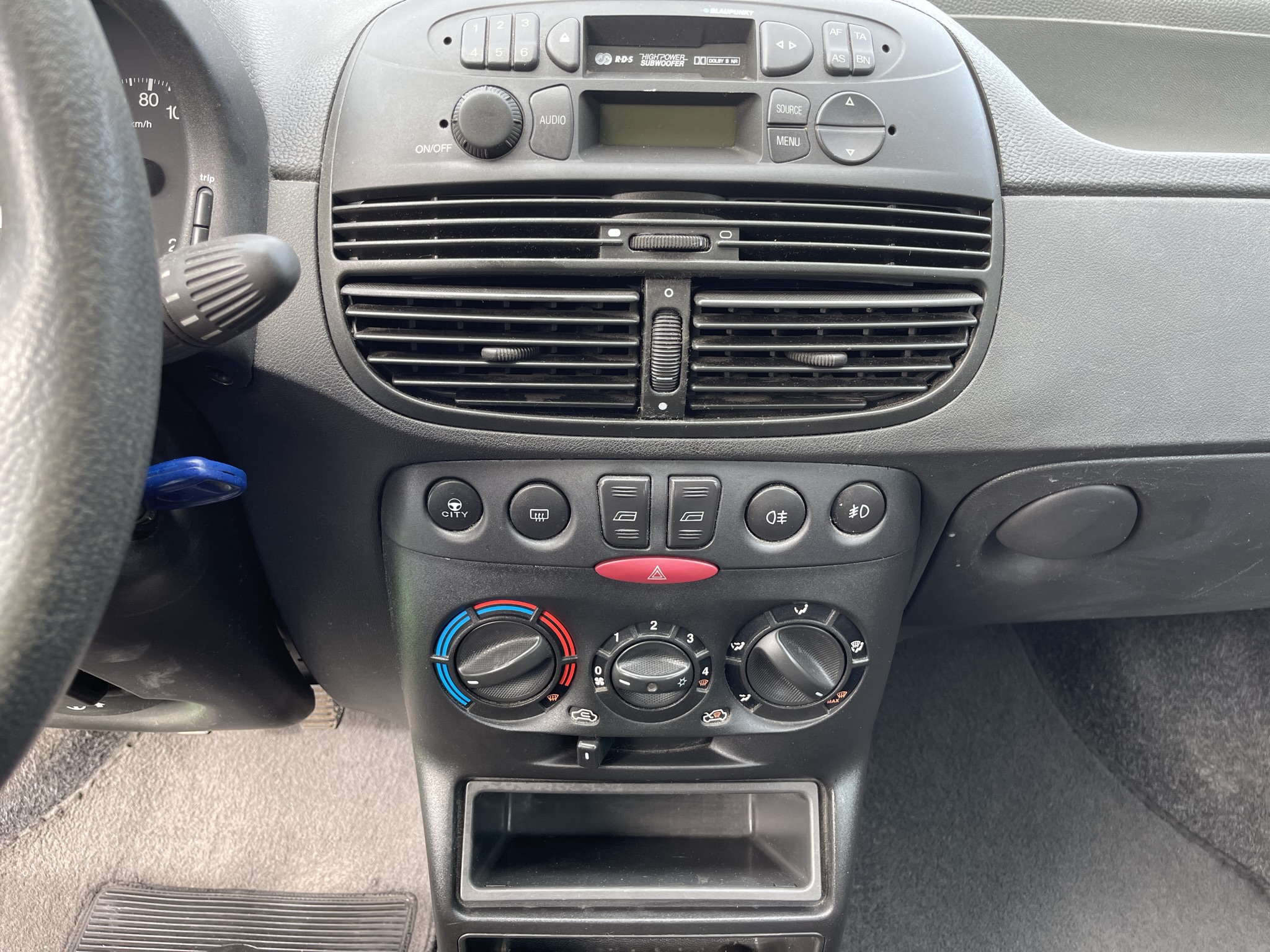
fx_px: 954
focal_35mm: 26
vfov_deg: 53.1
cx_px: 635
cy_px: 476
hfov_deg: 67.3
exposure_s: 1/121
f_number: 1.6
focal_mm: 5.1
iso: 80
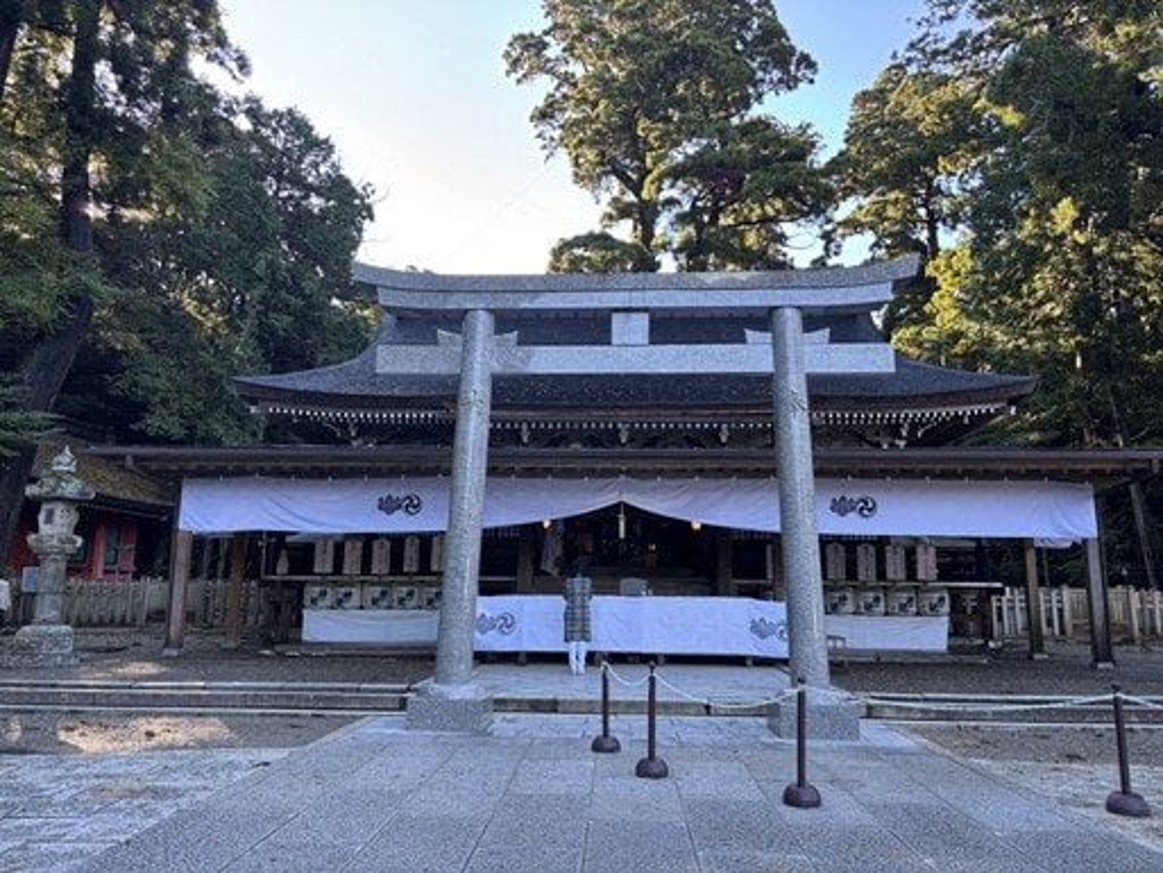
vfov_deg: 53.1
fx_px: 874
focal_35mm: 26
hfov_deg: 67.3
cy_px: 436
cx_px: 582
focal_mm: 5.96
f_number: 1.6
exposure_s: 1/121
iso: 40
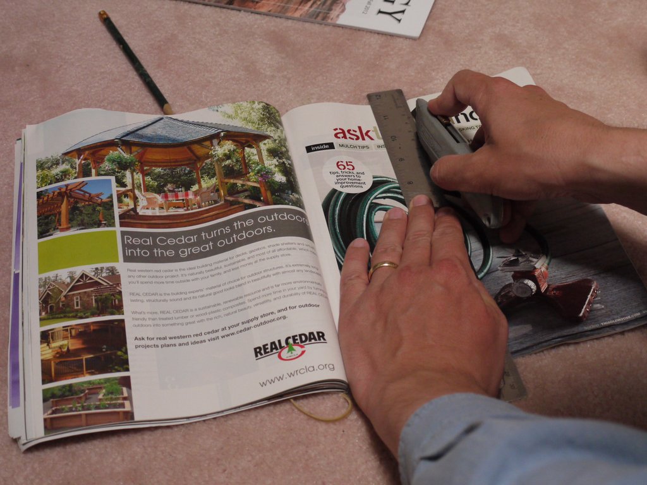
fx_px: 972
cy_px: 242
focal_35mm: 52
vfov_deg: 28.0
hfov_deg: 36.8
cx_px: 324
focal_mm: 26
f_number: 5
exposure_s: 1/125
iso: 800
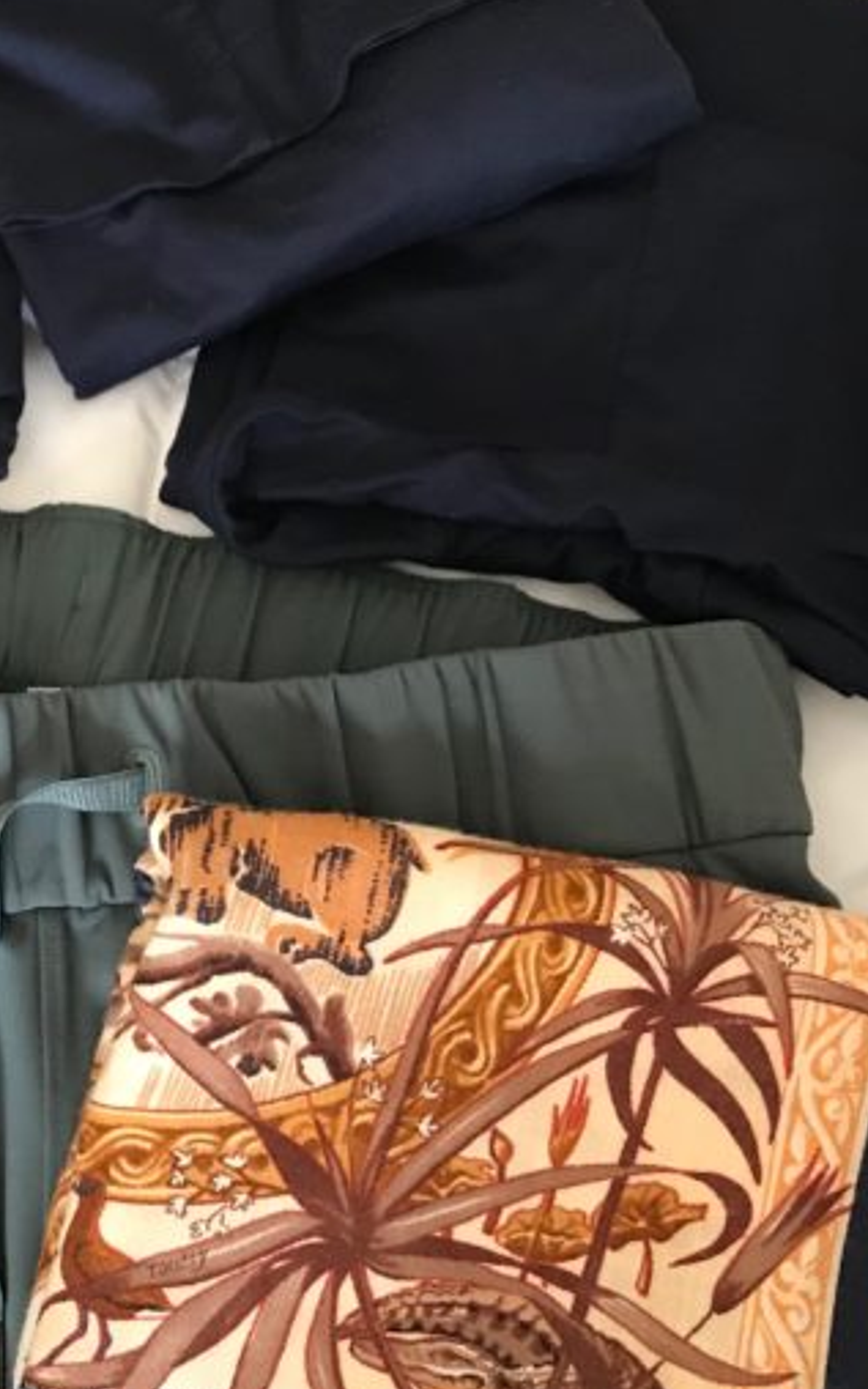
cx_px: 170
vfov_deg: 33.9
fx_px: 2270
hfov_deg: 21.4
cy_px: 816
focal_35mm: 60
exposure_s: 1/15
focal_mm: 3.99
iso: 80
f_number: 1.8
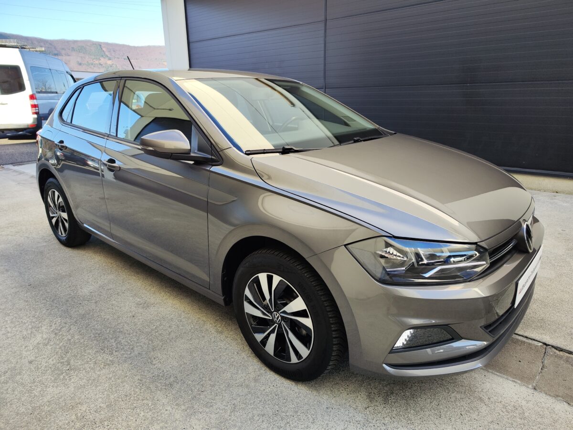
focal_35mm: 23
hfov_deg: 73.9
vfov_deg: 58.9
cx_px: 286
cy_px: 215
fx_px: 381
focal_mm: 7.01
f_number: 1.69
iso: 50
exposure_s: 1/264
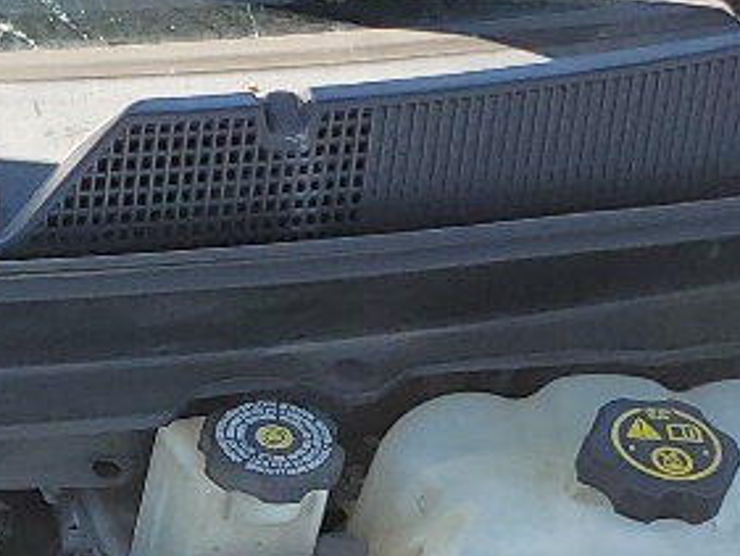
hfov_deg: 12.5
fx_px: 3165
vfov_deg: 9.5
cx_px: -458
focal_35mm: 148
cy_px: 1022
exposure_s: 1/625
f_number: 1.5
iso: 50
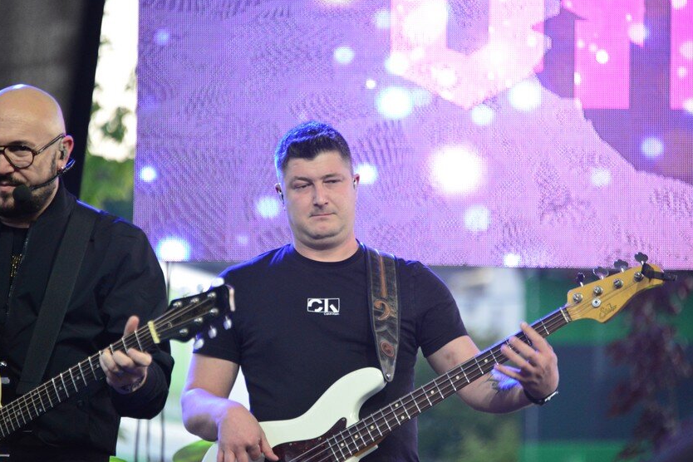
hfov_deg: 6.8
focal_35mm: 302
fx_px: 5813
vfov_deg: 4.6
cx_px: 345
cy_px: 230
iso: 5000
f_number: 5.6
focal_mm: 300
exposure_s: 1/125
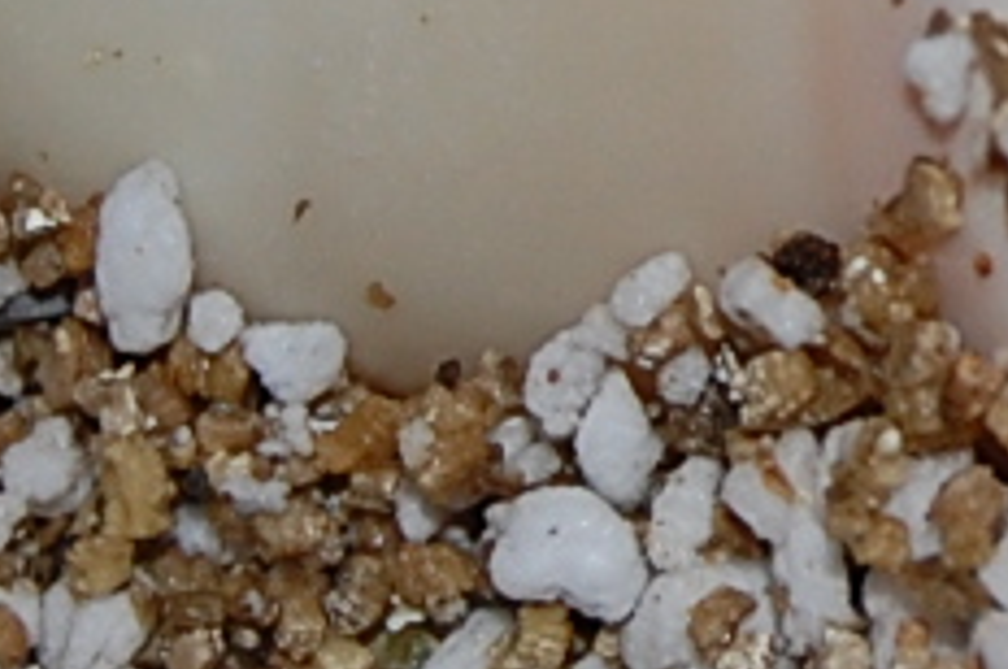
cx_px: 1225
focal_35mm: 408
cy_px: -287
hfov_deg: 5.0
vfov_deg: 3.3
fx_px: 11408
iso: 400
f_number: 5.3
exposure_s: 1/60
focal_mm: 42
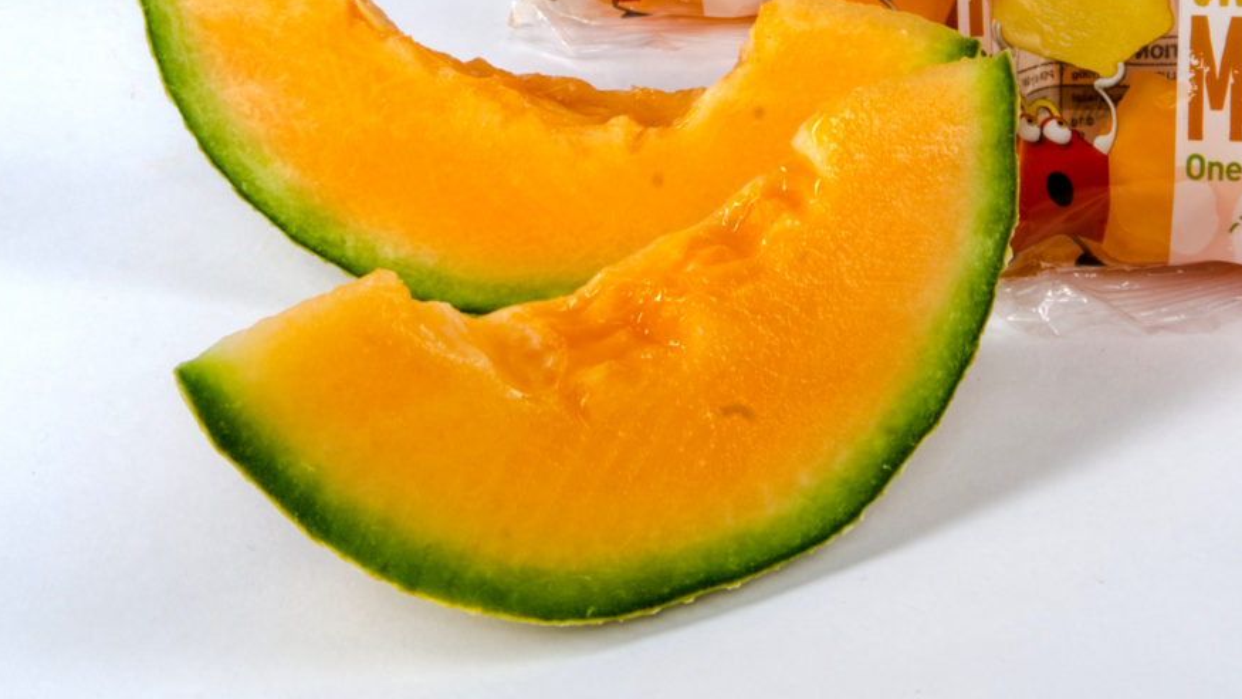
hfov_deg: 18.3
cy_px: -125
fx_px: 3853
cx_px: 801
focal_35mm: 117
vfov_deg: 10.2
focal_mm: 34
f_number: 16
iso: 100
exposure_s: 1/125
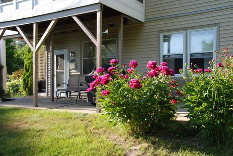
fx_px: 214
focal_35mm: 33
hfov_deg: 57.2
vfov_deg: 40.1
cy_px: 78
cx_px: 116
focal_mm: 22
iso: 180
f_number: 5.6
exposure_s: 1/125
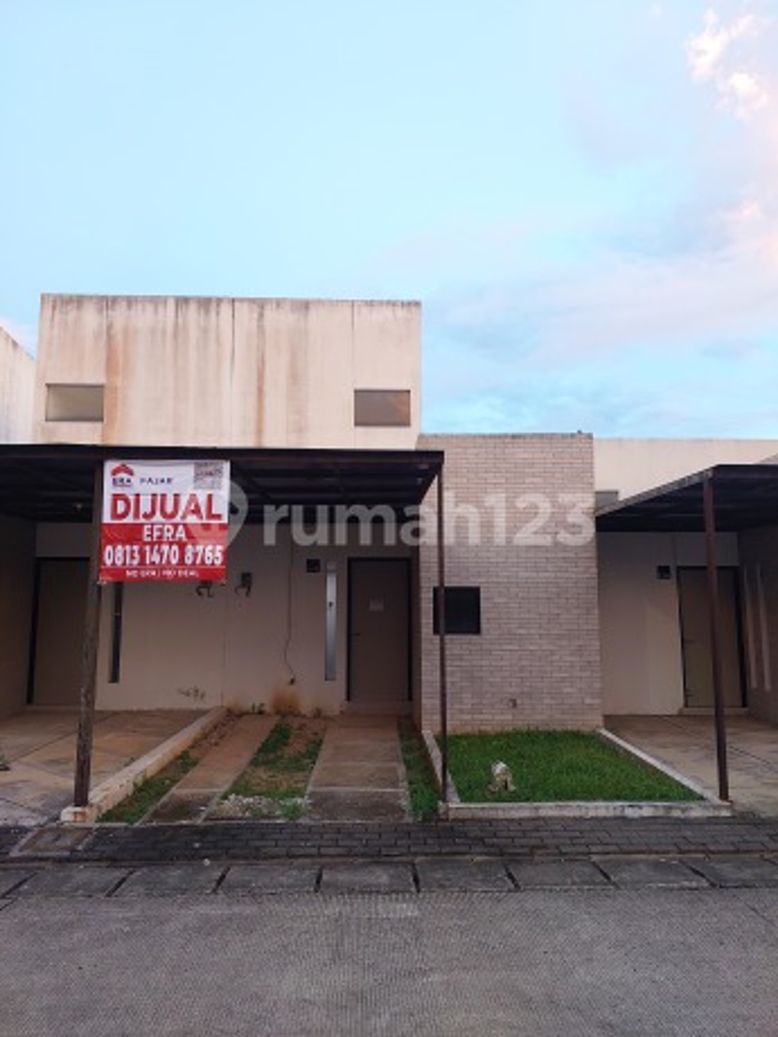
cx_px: 389
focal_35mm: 23
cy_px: 518
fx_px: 689
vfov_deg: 73.9
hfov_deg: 58.9
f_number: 1.8
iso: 250
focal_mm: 5.06
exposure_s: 1/50
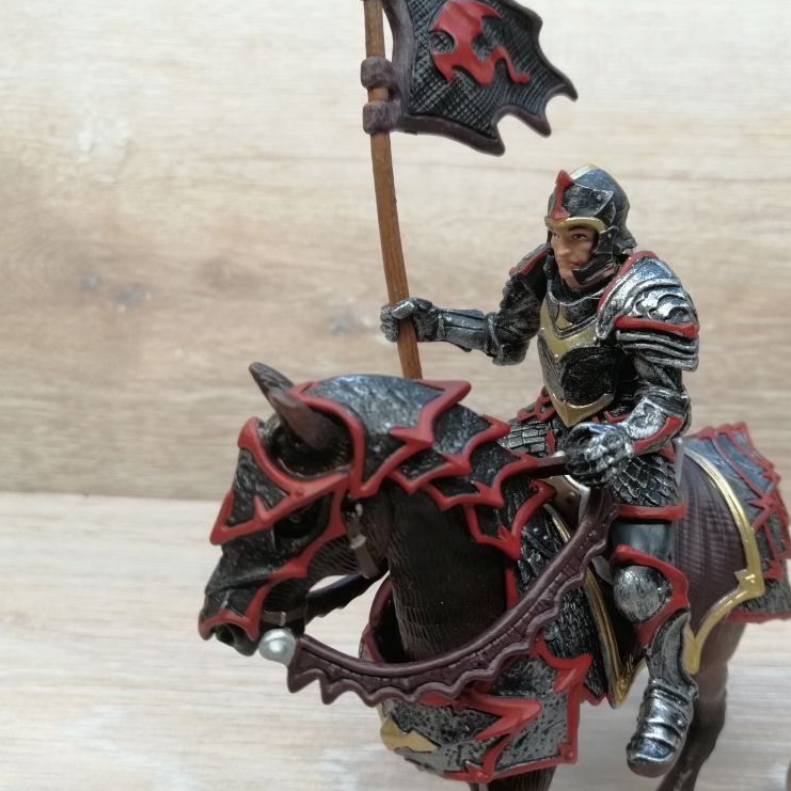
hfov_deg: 49.2
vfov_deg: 49.7
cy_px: 404
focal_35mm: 33
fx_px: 853
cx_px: 503
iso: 80
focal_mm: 3.95
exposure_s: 1/60
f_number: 1.8
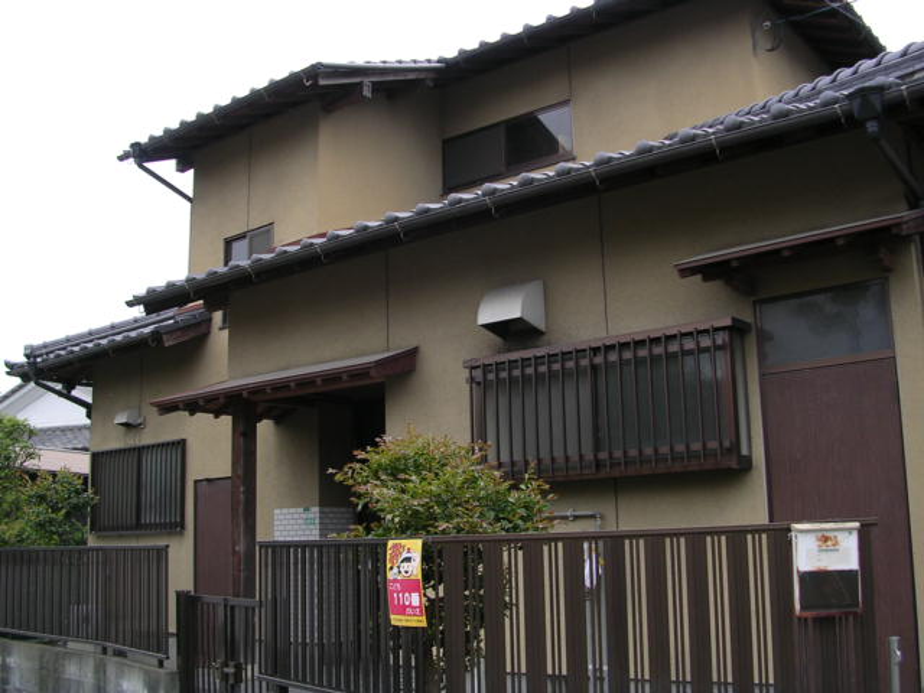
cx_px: 462
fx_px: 1014
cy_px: 346
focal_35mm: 38
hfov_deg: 49.0
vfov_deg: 37.7
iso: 100
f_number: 2.8
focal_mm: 5.8
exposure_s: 1/409
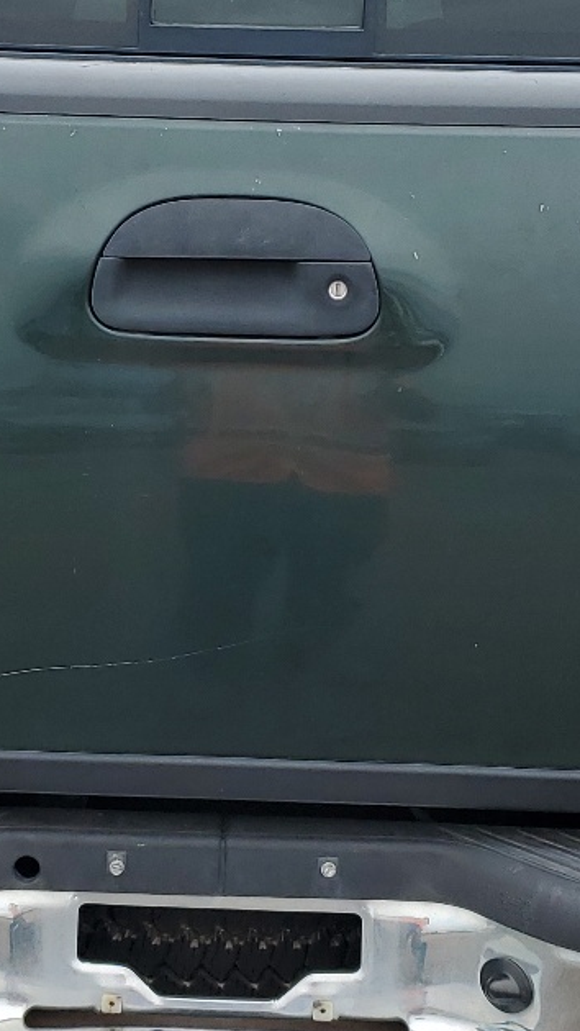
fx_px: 1968
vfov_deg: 29.3
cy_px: 498
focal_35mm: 72
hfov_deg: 16.7
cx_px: 213
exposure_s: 1/1429
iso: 50
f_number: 1.5
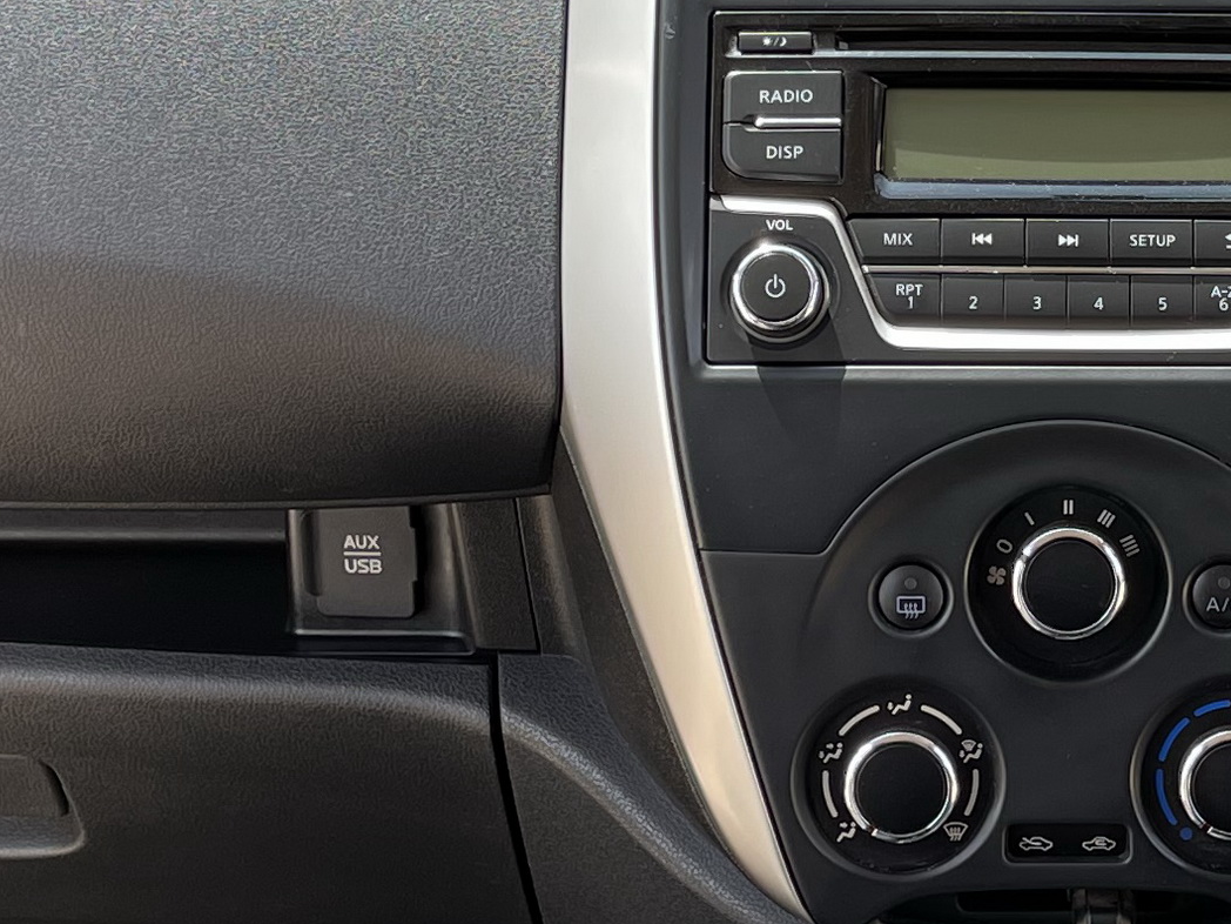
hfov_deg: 19.4
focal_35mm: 99
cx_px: 1131
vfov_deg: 14.9
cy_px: 424
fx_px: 3521
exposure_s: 1/201
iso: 32
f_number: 1.6
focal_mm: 5.1
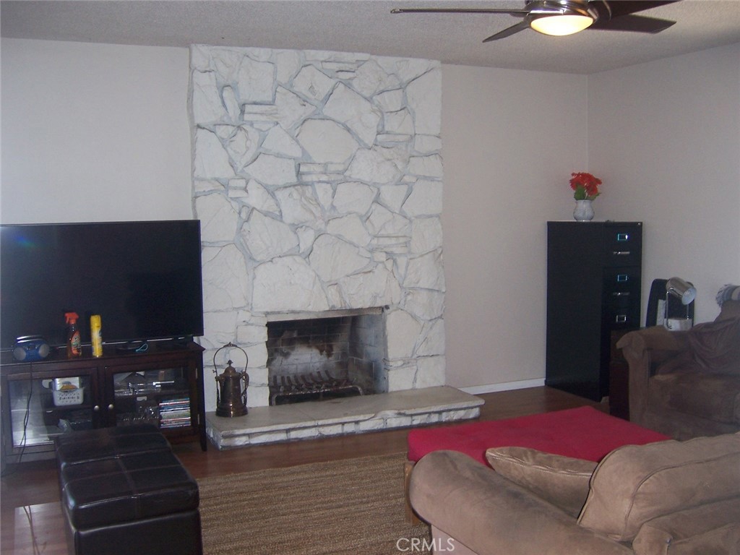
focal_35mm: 36
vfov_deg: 39.7
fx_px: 770
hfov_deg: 51.4
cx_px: 370
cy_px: 278
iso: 125
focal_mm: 6.2
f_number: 2.8
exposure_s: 1/60
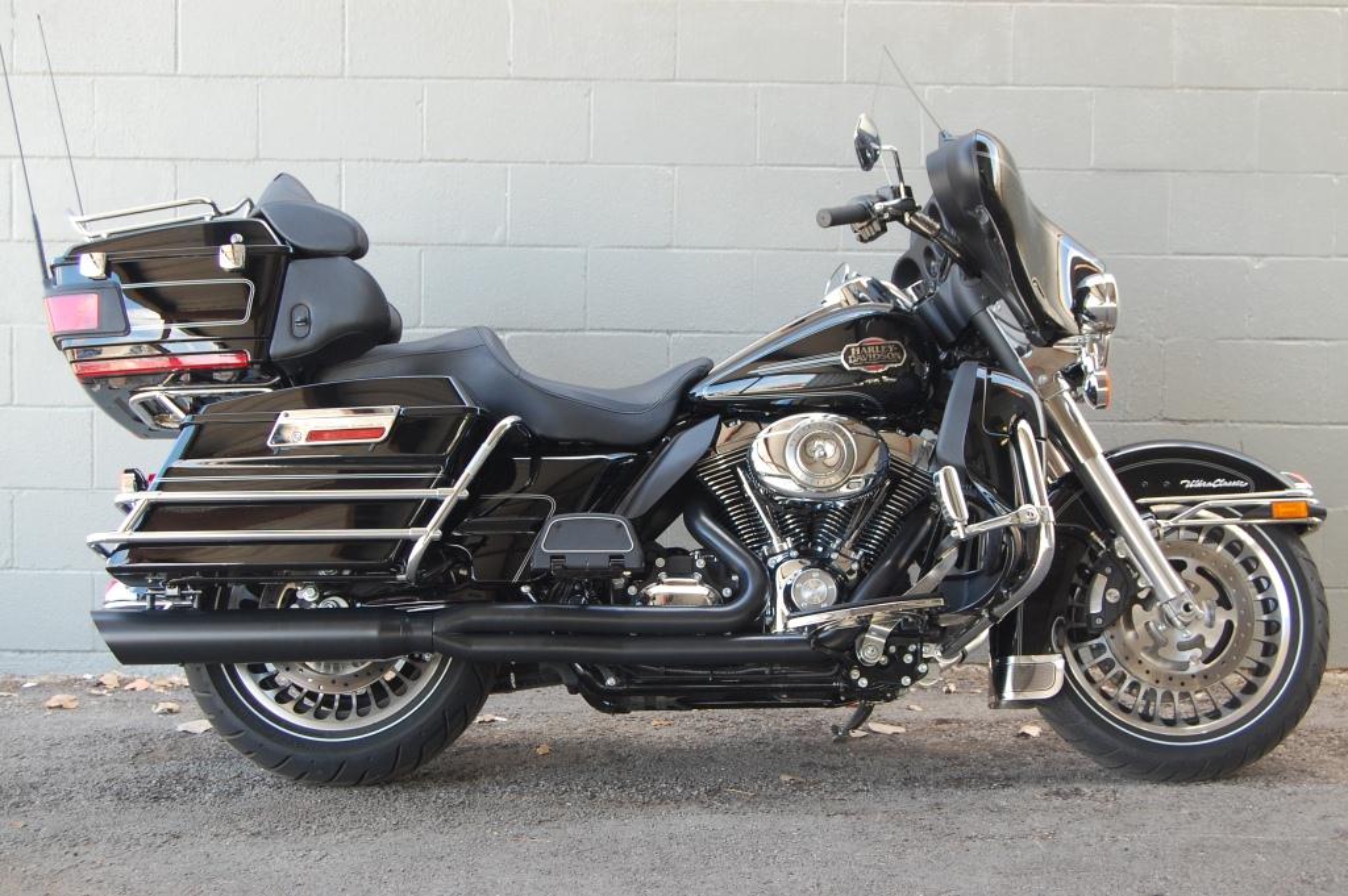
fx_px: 2133
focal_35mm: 57
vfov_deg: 23.7
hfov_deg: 35.1
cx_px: 674
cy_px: 448
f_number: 7.1
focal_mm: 38
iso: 400
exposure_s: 1/40
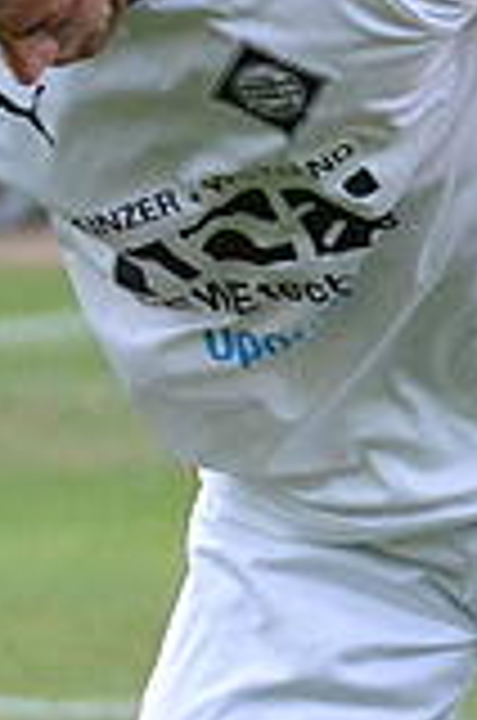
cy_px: 306
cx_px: 688
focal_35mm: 1624
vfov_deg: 1.3
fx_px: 32415
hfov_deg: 0.8
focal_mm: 160
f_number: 4.8
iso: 2000
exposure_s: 1/500
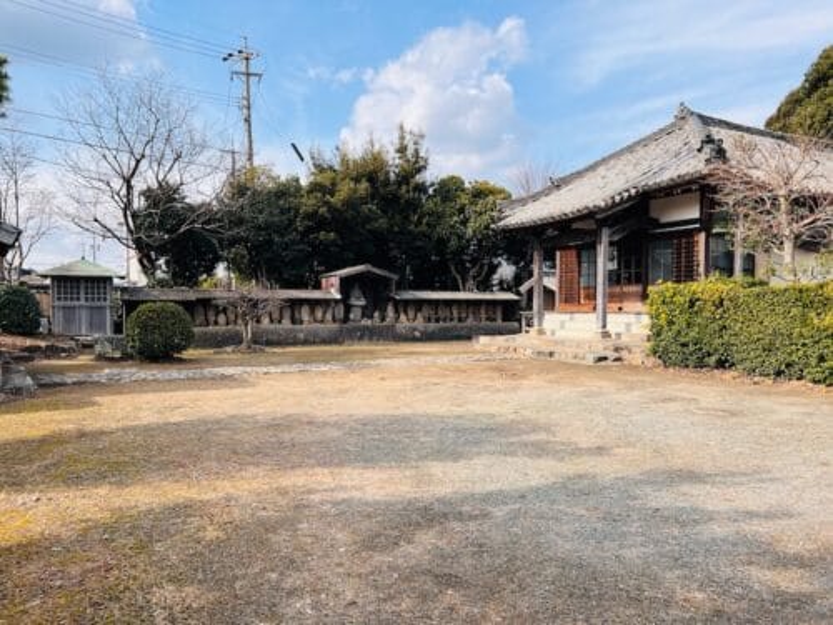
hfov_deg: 67.3
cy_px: 312
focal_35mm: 26
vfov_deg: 53.1
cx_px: 416
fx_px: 626
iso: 50
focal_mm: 5.7
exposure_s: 1/2404
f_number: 1.5
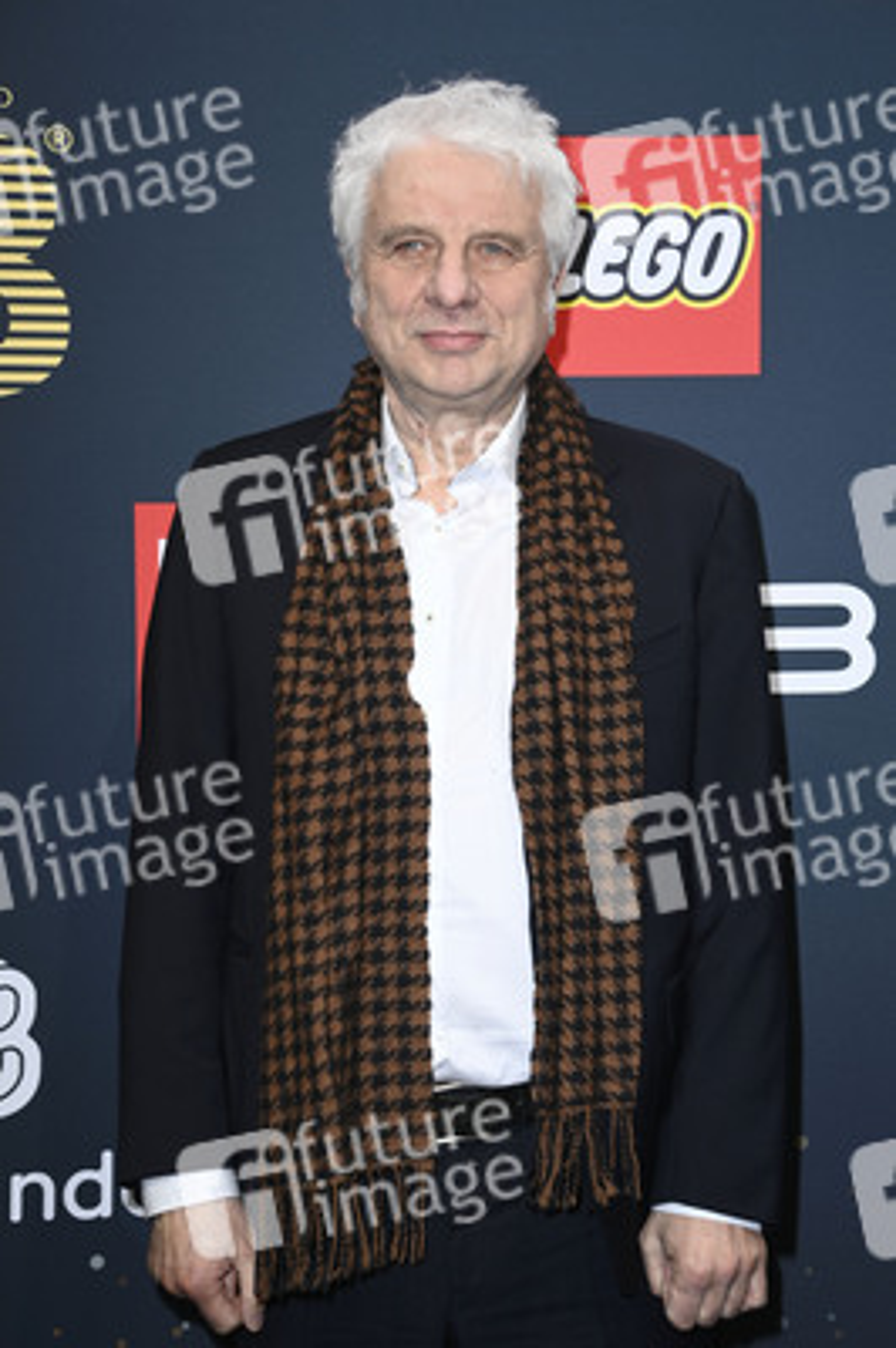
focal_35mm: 82
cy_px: 674
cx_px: 448
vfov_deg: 24.8
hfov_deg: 16.6
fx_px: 3066
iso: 320
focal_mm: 82
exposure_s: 1/250
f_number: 5.6
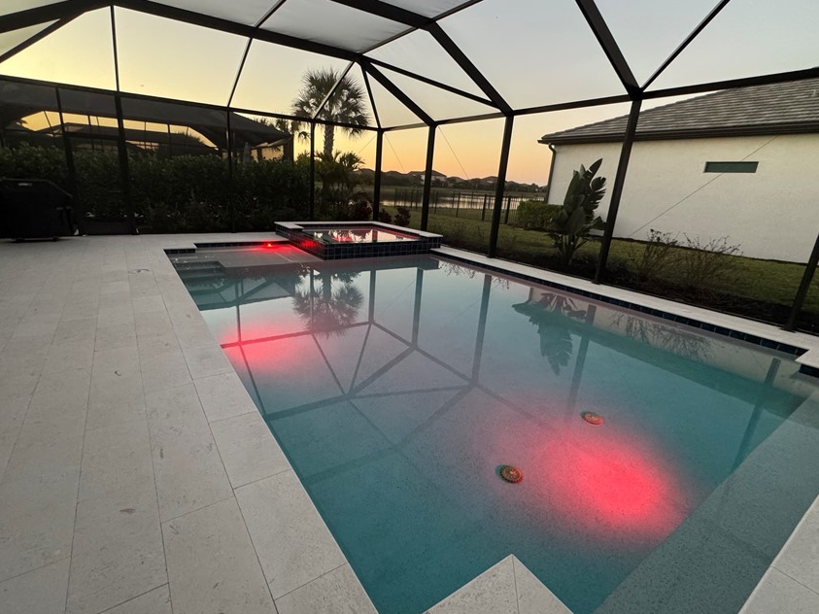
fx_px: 402
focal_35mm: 17
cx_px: 385
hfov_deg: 90.9
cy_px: 302
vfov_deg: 74.7
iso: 500
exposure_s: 1/60
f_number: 2.2
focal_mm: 2.22
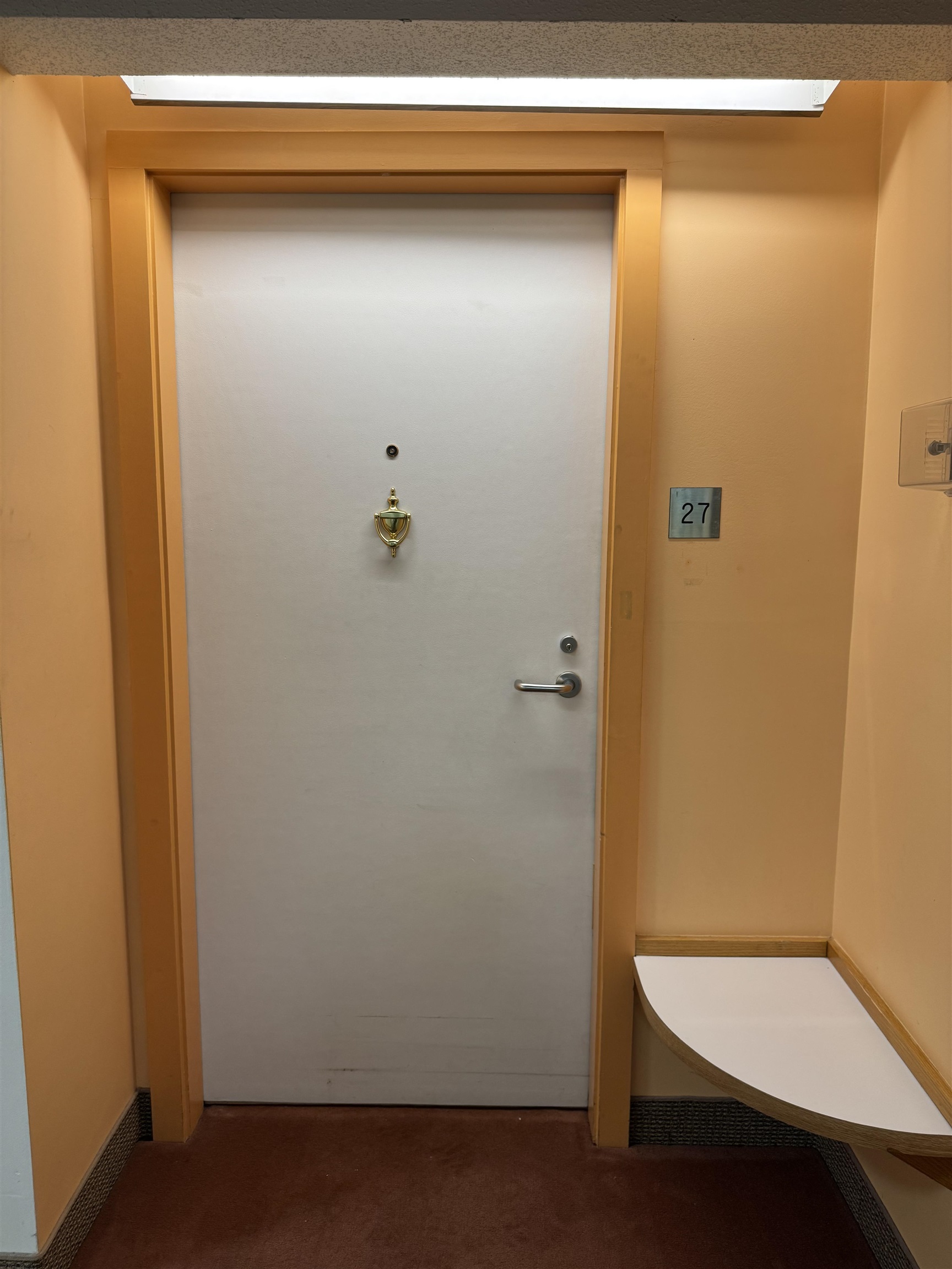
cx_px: 476
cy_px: 634
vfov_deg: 71.6
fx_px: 880
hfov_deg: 56.8
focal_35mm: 24
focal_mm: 6.76
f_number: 1.78
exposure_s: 1/120
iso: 125
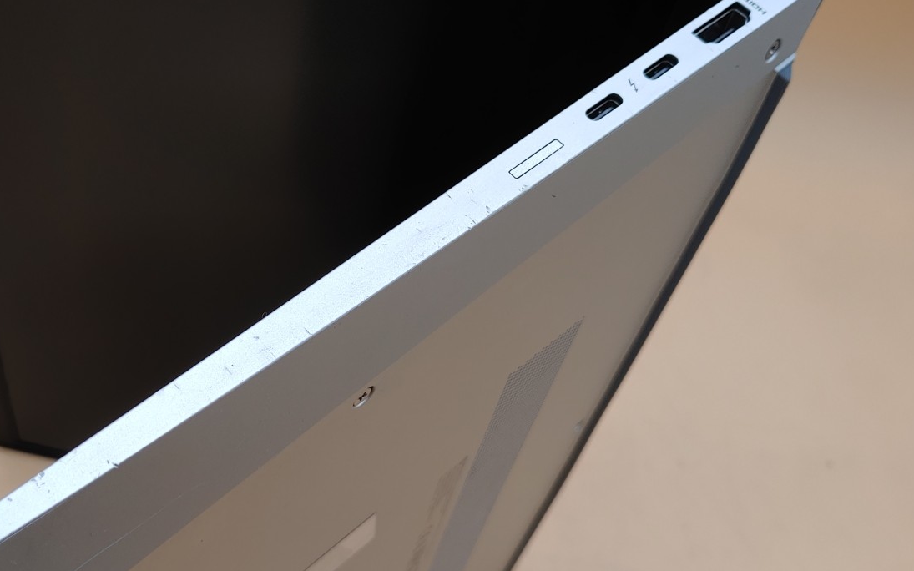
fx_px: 1146
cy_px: 275
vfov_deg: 28.0
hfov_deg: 43.1
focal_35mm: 46
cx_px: 338
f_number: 1.8
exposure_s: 1/152
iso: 50
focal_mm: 4.36
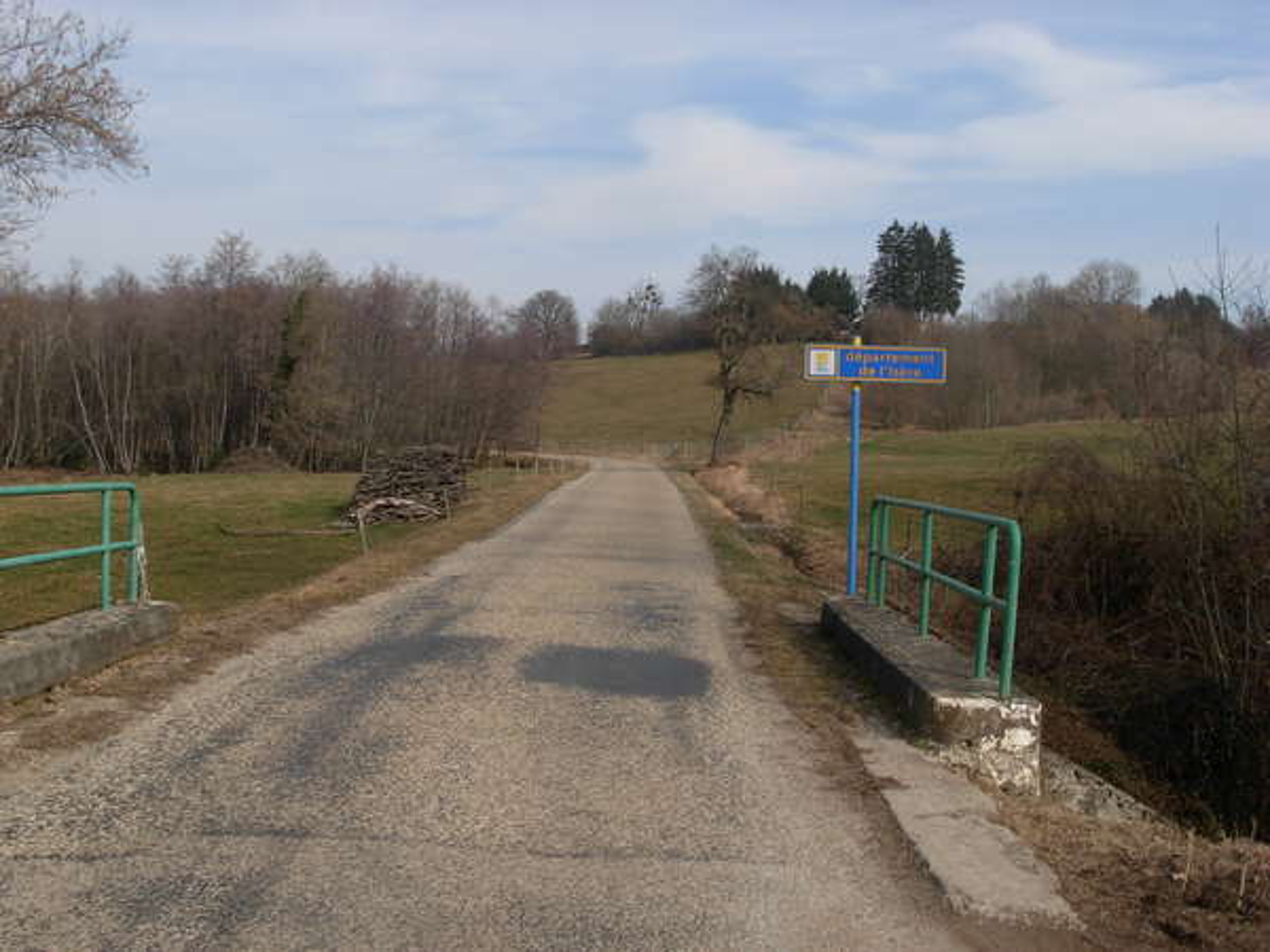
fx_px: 1394
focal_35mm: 38
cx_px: 635
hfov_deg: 49.0
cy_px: 476
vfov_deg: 37.7
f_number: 4.9
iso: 79
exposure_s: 1/470
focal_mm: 6.3
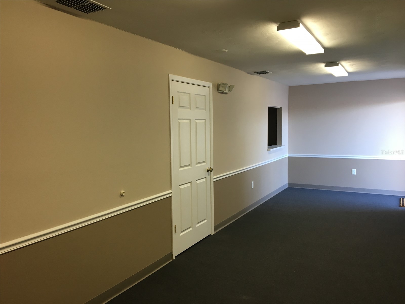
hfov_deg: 61.7
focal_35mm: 29
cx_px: 202
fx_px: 339
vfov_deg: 48.2
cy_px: 152
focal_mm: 4.15
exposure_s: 1/30
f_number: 2.2
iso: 50
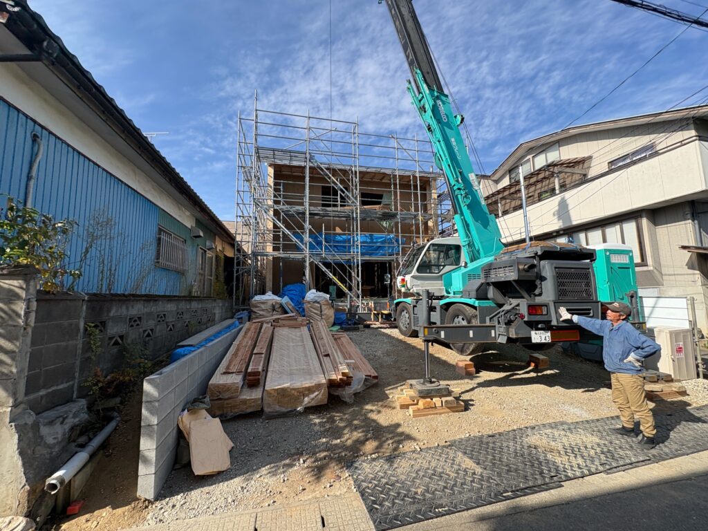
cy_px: 266
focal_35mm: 14
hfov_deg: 102.1
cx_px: 354
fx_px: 286
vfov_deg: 85.7
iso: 40
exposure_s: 1/840
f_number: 2.2
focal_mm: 2.22
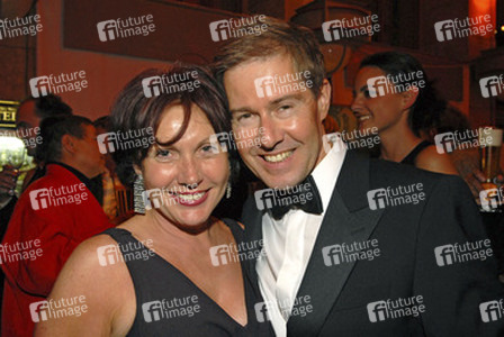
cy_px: 168
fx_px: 505
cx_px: 252
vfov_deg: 37.0
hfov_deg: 53.1
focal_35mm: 36
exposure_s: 1/25
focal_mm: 24
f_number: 7.1
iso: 400
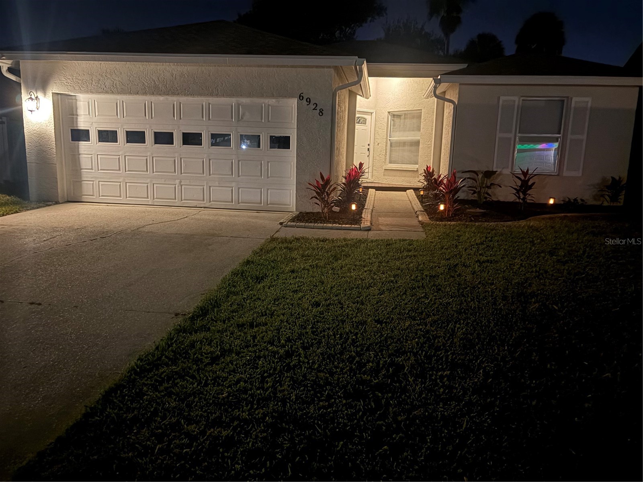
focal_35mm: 26
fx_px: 483
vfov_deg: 53.1
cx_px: 322
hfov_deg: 67.3
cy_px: 241
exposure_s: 1/9
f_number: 1.6
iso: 1250
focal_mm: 5.96
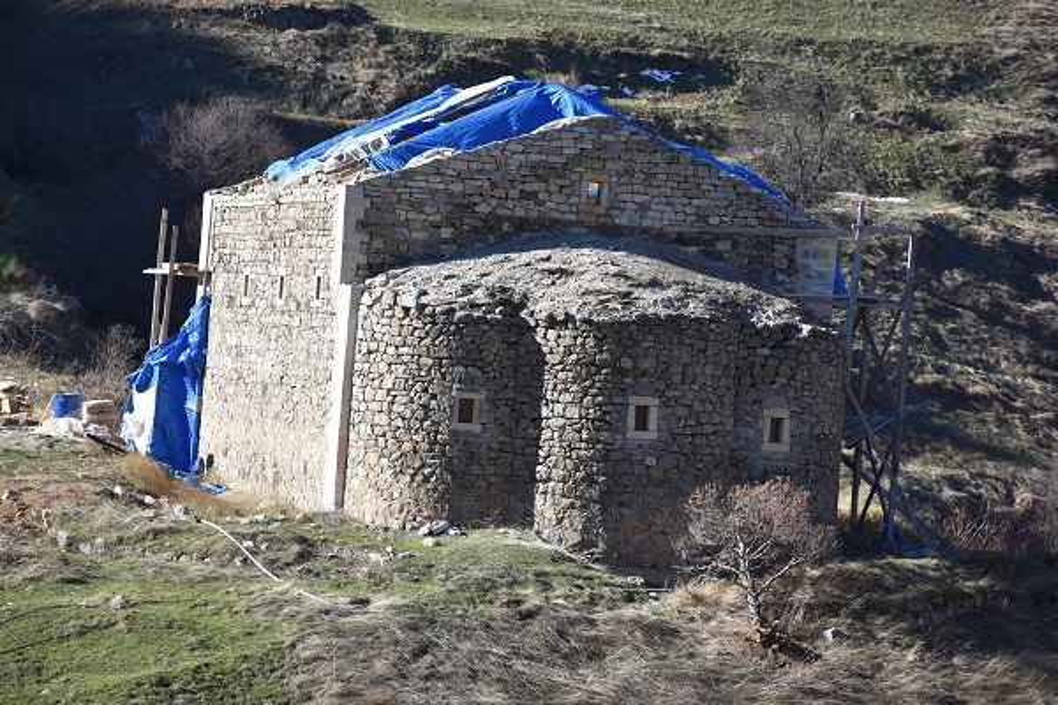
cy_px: 352
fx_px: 4628
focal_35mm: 158
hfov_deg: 13.0
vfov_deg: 8.7
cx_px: 529
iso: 280
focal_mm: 105
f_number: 8
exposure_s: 1/500
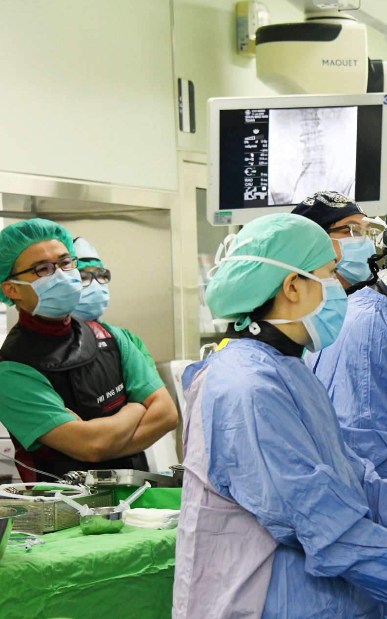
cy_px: 310
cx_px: 395
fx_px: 1873
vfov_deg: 18.8
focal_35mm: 111
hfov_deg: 11.7
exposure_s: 1/250
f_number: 8
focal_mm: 72
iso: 6400
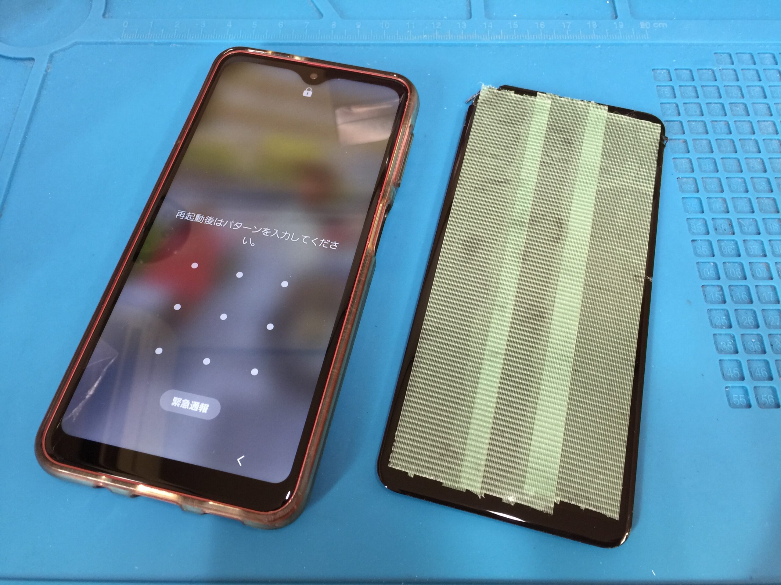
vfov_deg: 48.2
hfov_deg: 61.7
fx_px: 654
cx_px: 390
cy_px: 292
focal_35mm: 29
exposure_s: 1/17
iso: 50
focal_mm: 4.15
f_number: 2.2
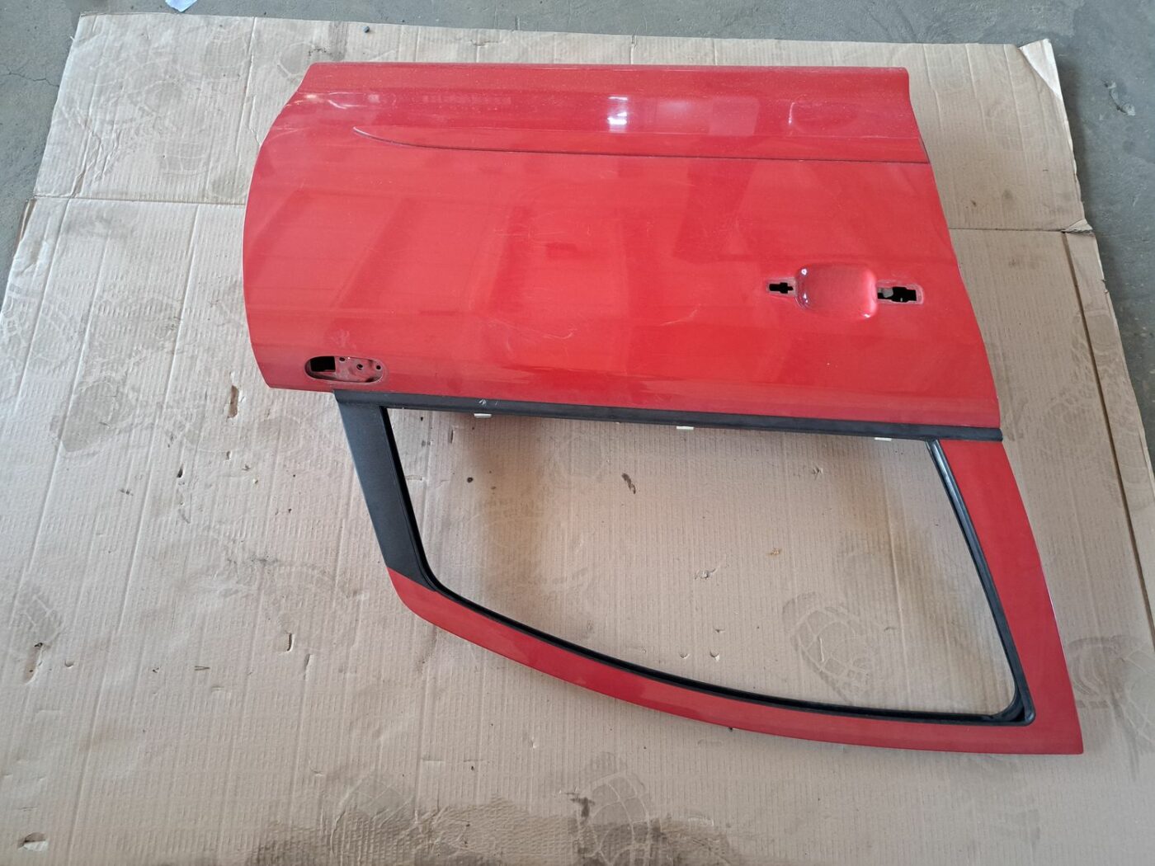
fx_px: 801
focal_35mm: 24
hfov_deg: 71.6
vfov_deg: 56.8
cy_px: 433
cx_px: 578
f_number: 1.8
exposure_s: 1/50
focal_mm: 5.23
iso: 250
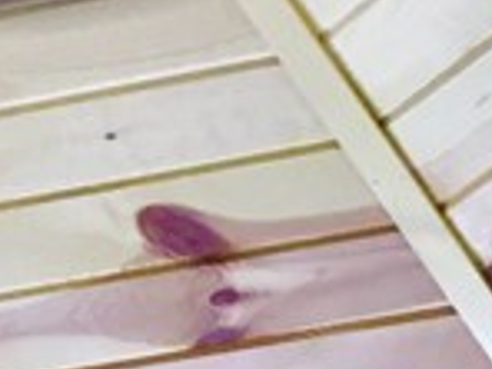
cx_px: -386
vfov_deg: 6.9
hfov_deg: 8.9
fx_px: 3042
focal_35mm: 214
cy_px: 309
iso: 25
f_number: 2.4
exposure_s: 1/40
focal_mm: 3.3
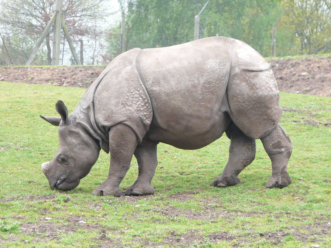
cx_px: 166
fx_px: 4485
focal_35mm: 469
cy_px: 124
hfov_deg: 4.2
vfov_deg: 3.2
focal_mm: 48.2
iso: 100
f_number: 3.6
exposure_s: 1/125
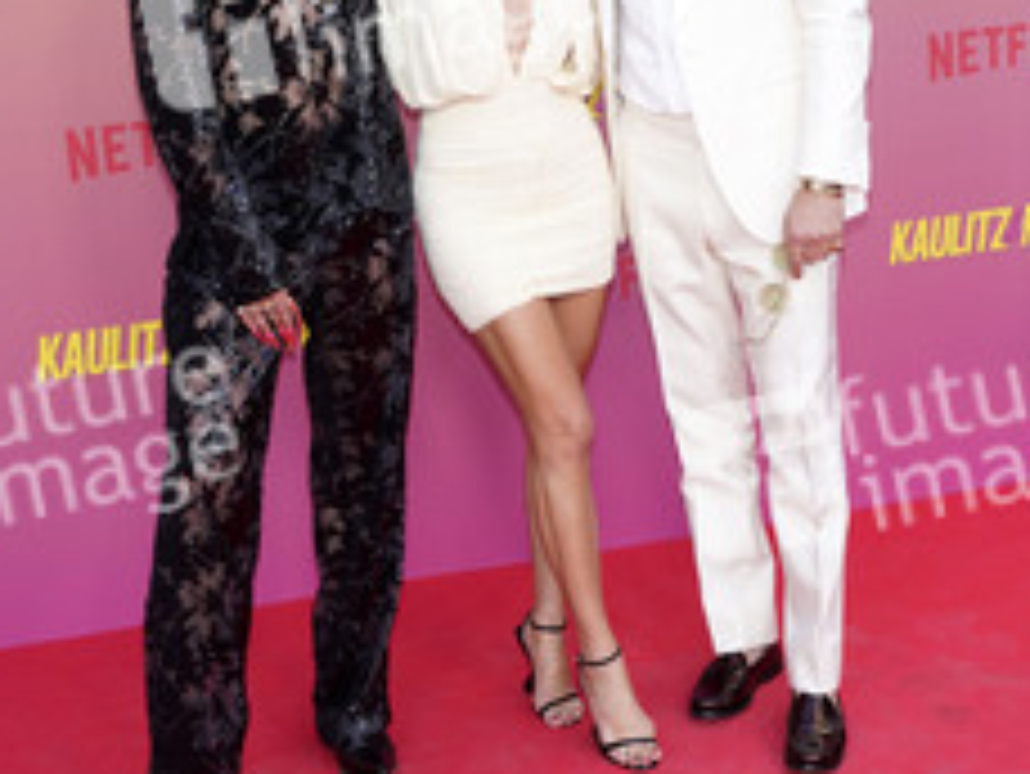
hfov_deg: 31.2
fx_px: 1846
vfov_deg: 23.5
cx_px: 499
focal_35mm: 62
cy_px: 230
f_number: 6.3
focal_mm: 37
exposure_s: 1/160
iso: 640
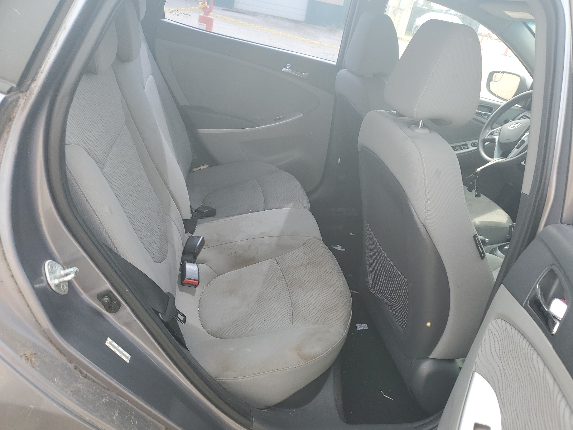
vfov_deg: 53.1
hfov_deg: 67.3
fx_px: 430
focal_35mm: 26
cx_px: 286
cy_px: 215
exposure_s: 1/370
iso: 50
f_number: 1.5
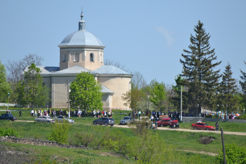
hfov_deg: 5.6
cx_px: 122
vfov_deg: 3.7
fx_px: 2534
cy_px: 84
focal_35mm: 371
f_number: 5.6
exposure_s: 1/2000
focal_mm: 240
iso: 400
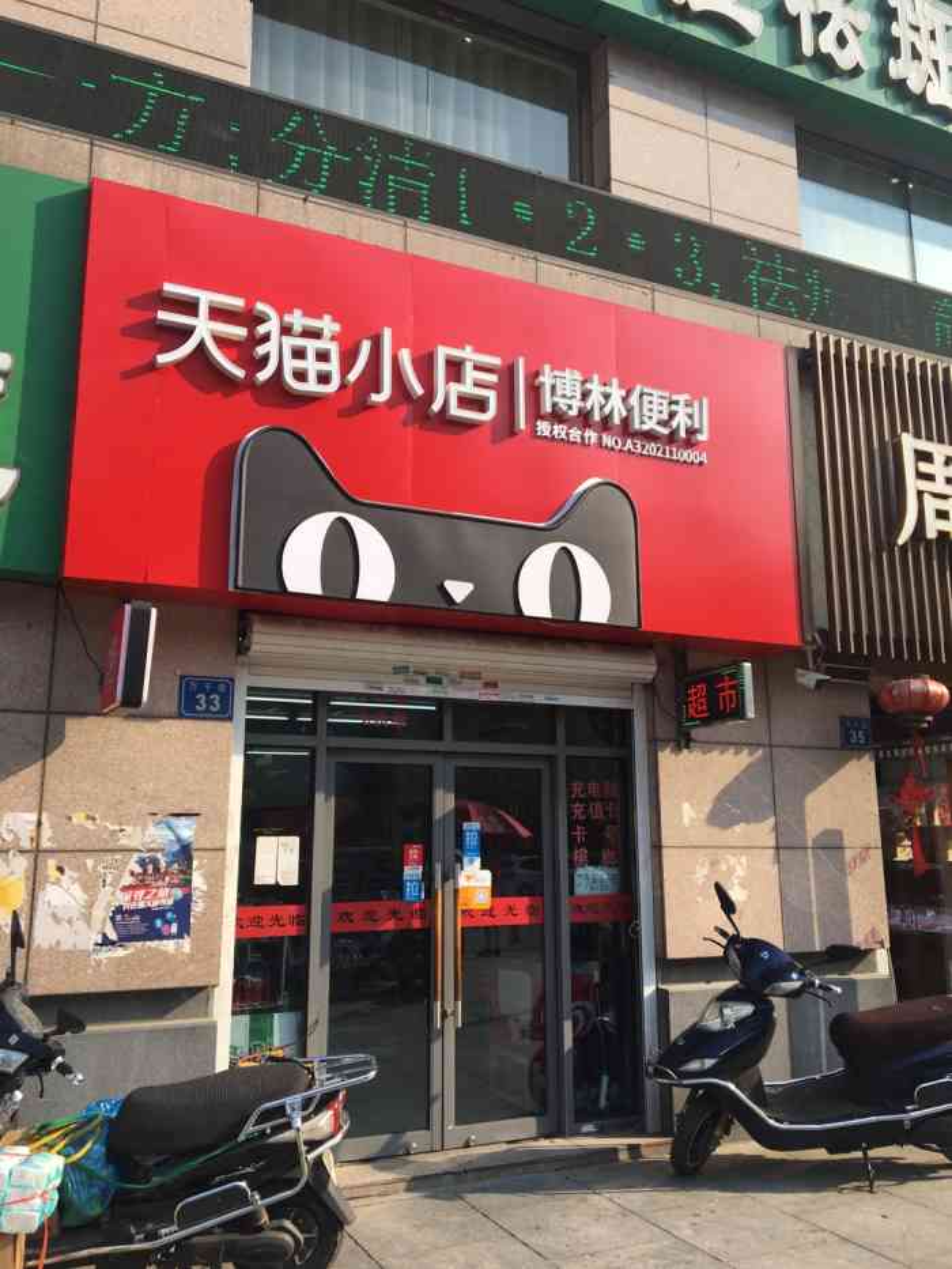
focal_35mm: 29
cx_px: 476
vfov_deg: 61.7
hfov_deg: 48.2
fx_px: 1063
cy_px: 634
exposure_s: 1/686
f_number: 2.2
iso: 25
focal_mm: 4.15
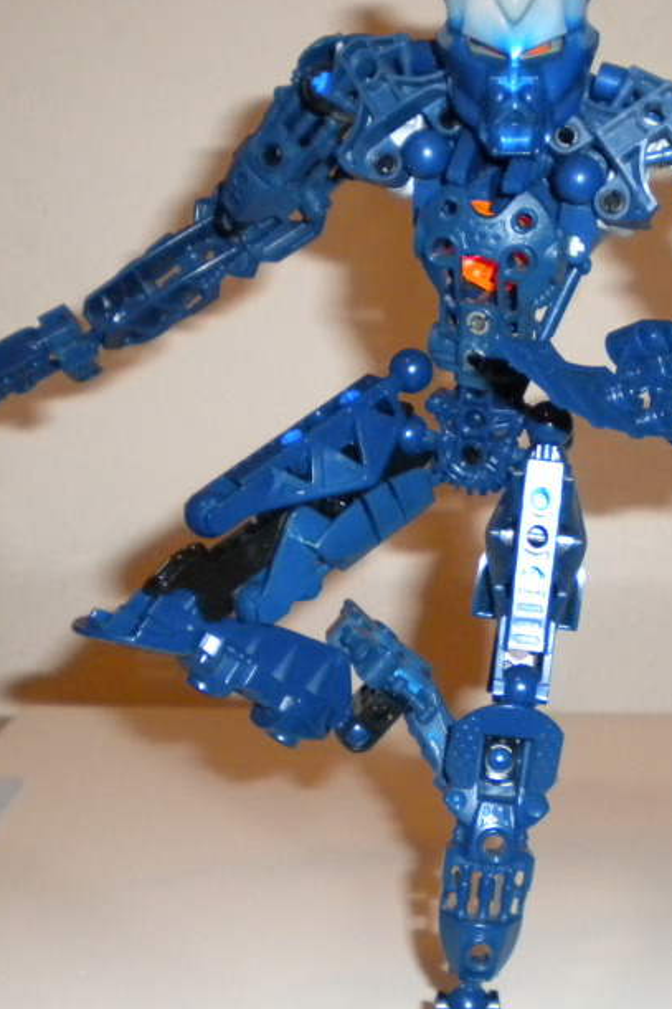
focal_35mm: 61
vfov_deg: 32.9
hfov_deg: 22.0
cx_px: 512
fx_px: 1709
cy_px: 495
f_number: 3.1
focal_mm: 6.3
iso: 400
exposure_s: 1/30
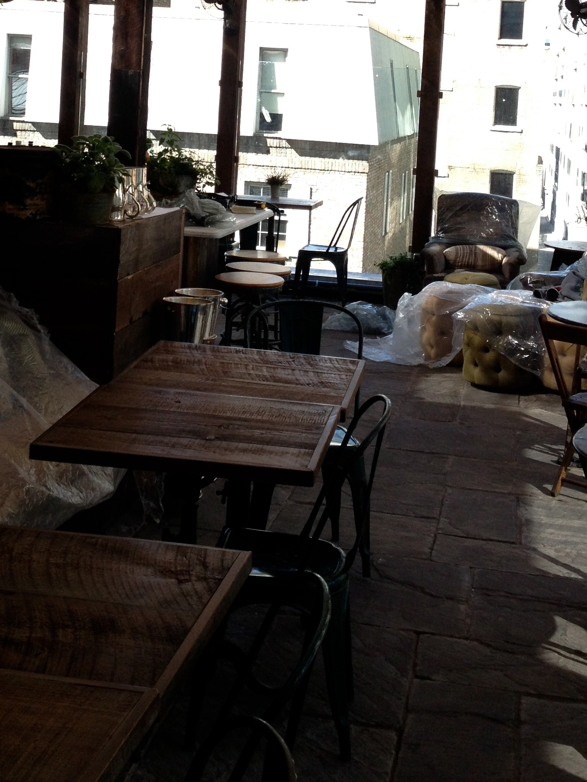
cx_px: 257
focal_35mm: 60
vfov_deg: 31.1
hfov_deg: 24.4
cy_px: 122
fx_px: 1357
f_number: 2.4
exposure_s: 1/452
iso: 80
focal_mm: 4.28
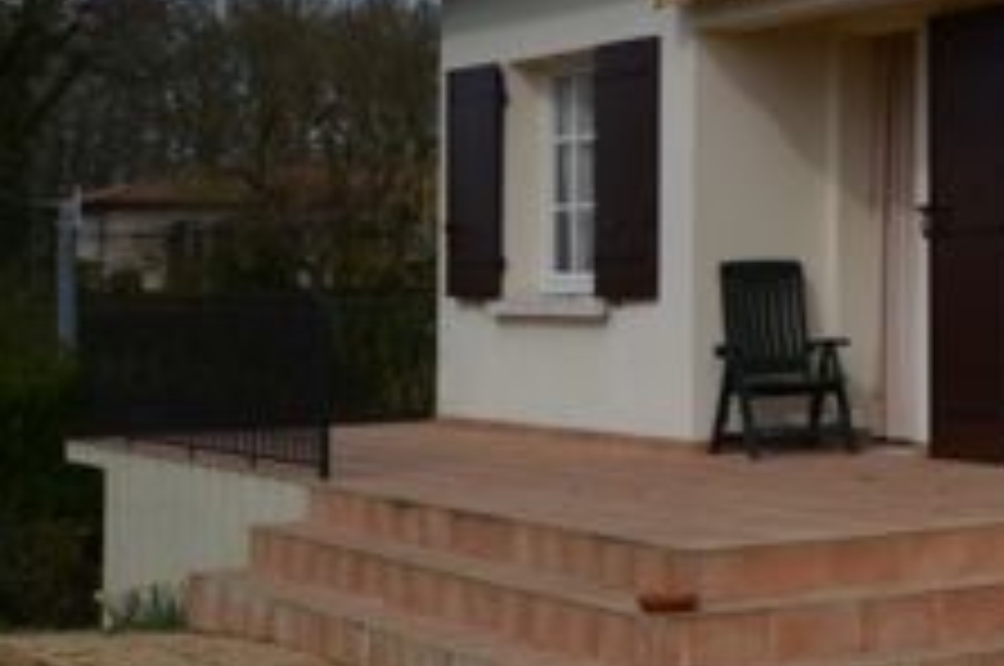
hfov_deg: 19.2
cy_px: 90
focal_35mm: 95
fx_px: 2646
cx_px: 1429
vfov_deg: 14.2
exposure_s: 1/250
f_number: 8
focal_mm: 20
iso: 100
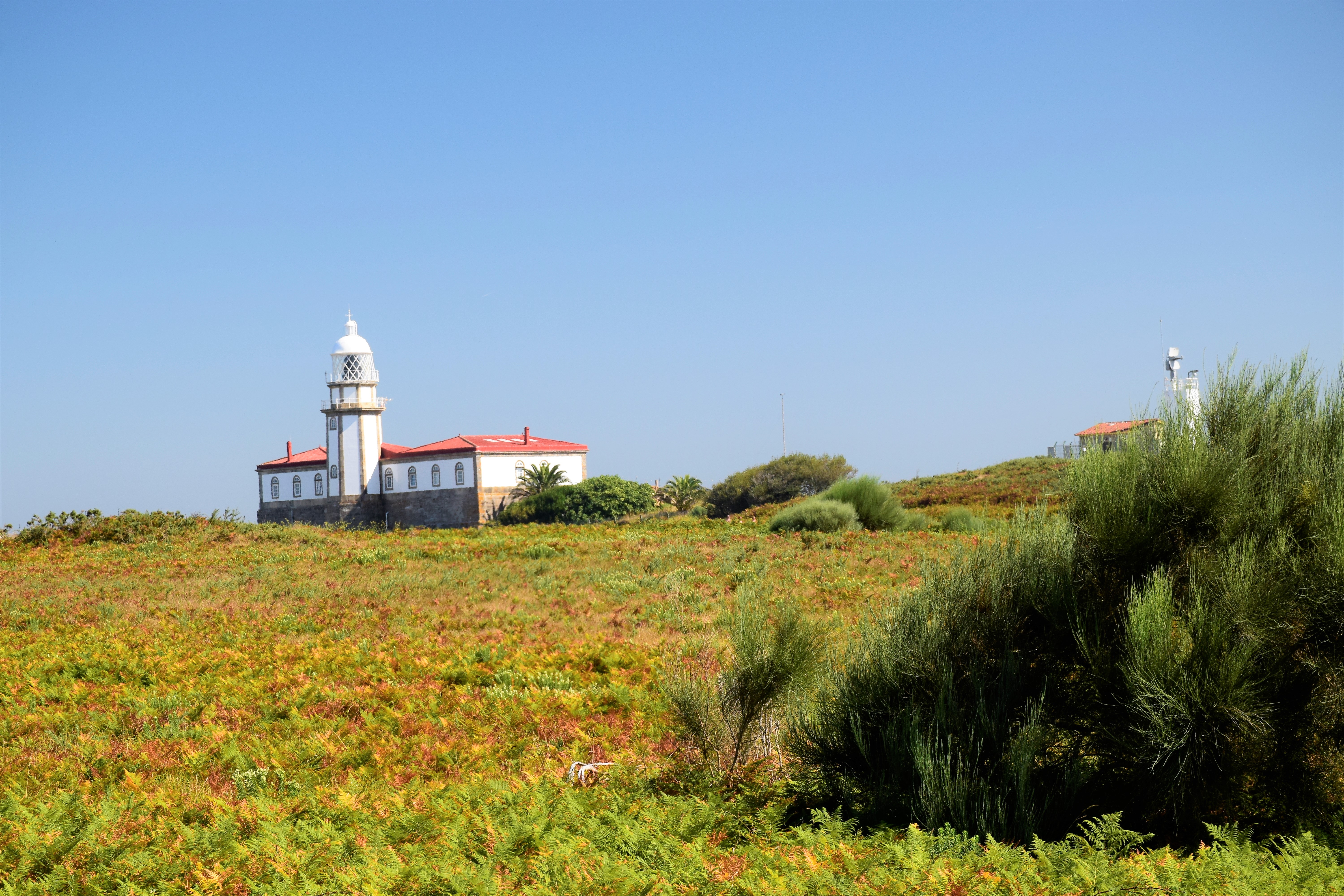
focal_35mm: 112
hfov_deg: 18.2
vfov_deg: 12.2
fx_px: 4200
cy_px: 448
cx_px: 672
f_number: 10
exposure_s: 1/200
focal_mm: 75
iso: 400
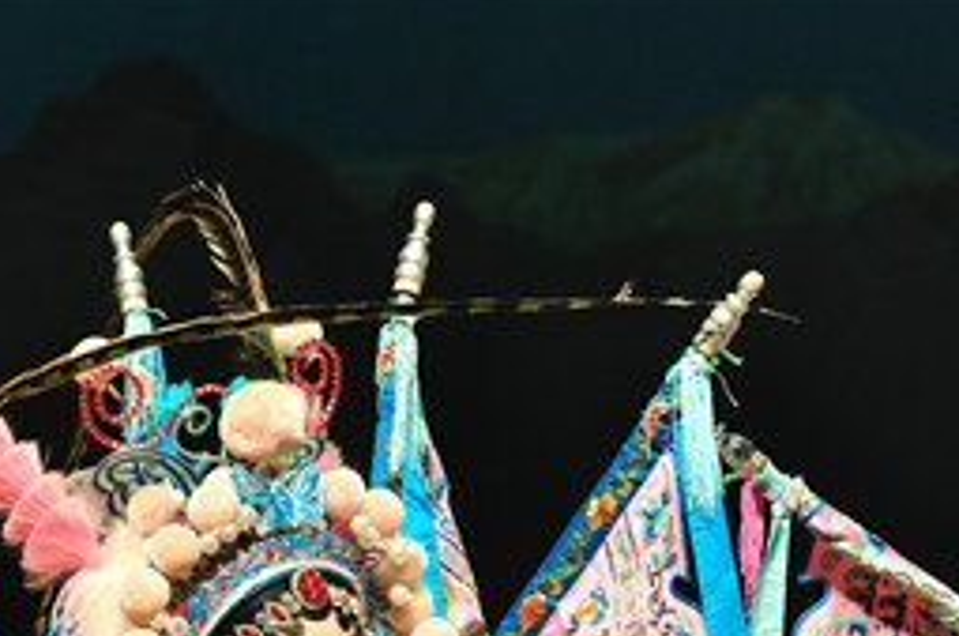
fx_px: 9572
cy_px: 726
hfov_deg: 5.7
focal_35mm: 360
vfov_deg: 3.8
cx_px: 944
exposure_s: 1/250
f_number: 4
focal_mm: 102
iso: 400
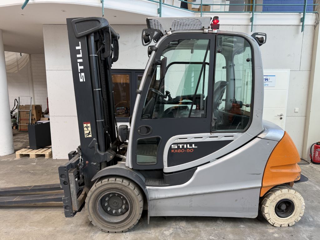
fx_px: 222
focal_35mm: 24
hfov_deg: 71.6
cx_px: 160
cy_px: 120
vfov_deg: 56.8
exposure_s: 1/100
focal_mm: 6.76
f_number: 1.78
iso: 80
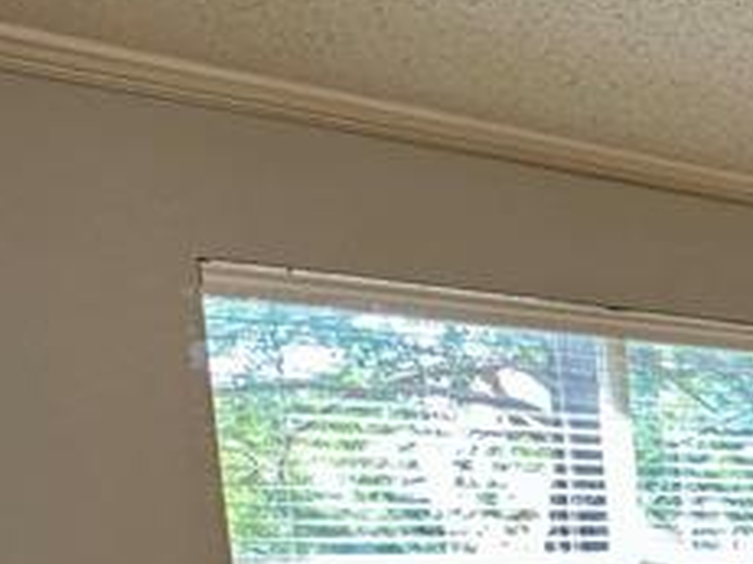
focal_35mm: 62
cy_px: 711
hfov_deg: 19.6
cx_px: 1457
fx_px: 1348
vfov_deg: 21.6
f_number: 2.2
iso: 160
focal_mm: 2.22
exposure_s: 1/120
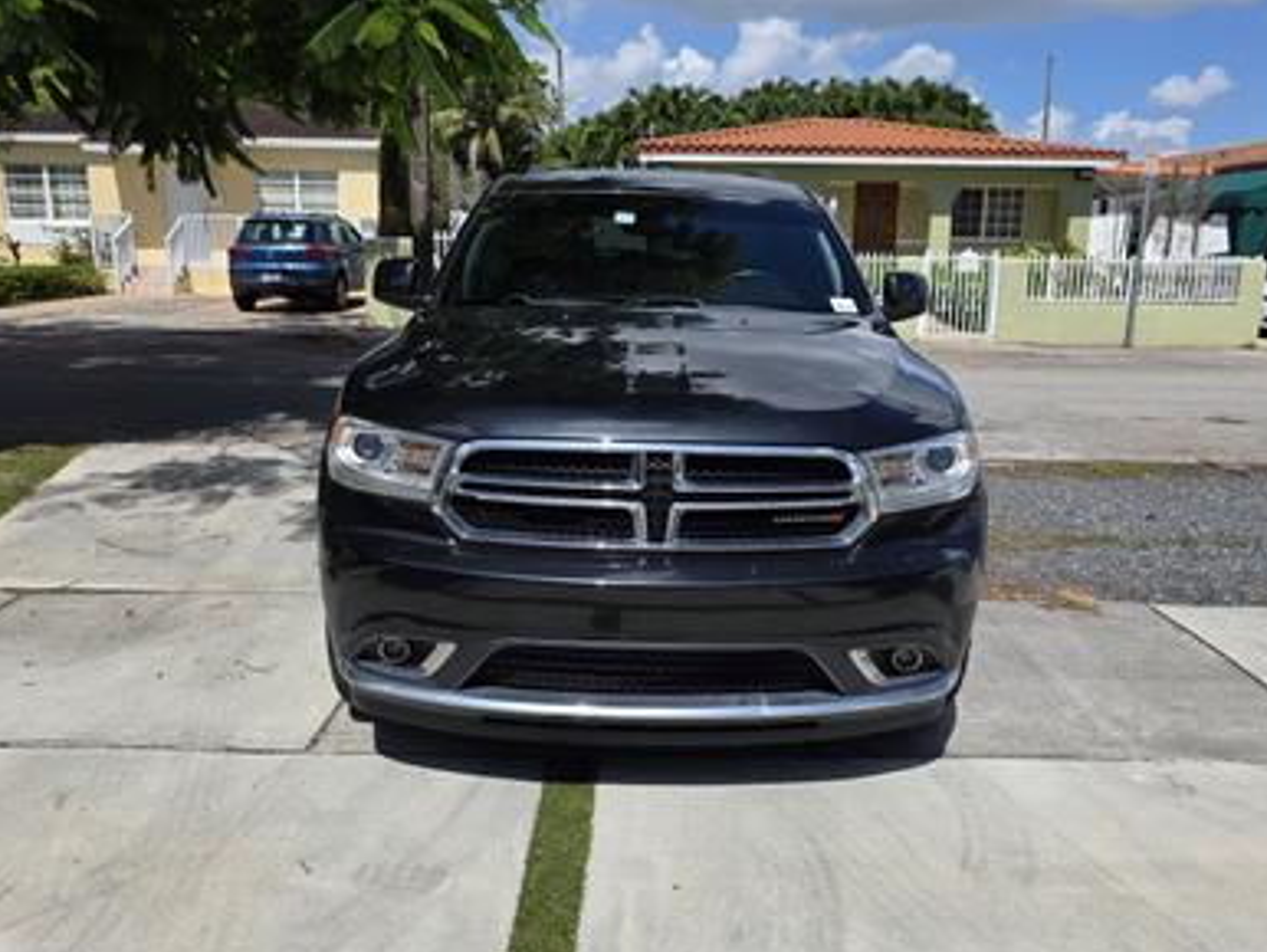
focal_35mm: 30
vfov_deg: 46.8
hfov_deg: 59.9
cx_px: 660
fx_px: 1099
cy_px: 486
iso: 80
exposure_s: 1/7944
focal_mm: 6.3
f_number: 1.7
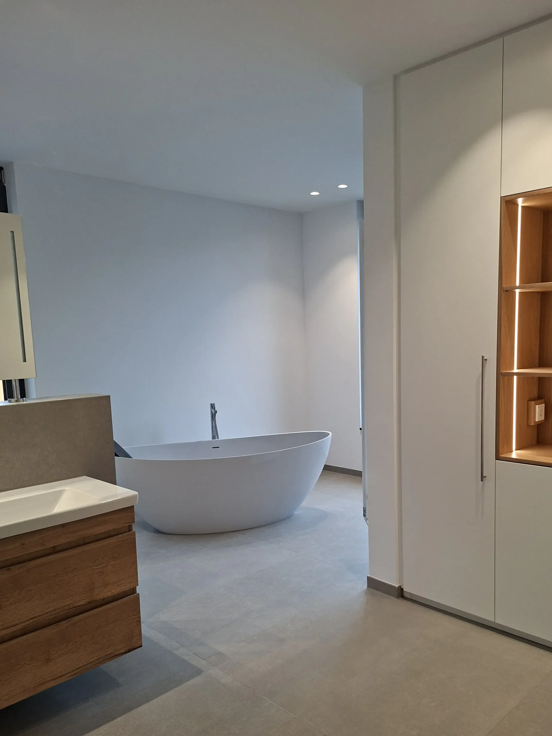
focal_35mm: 27
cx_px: 313
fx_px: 574
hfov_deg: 51.2
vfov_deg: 65.1
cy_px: 409
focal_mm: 5.54
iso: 100
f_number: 1.8
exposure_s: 1/100
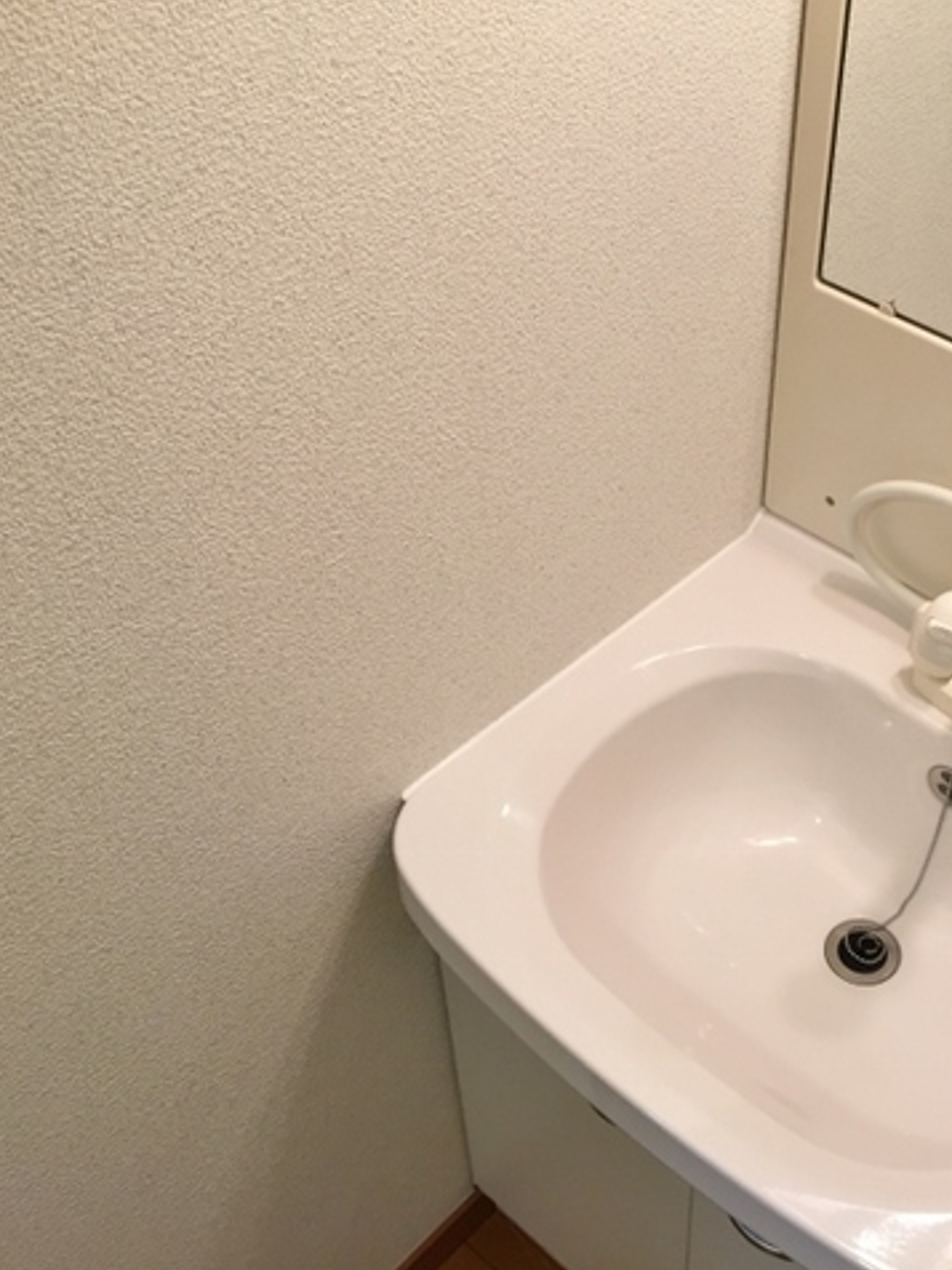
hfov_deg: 35.8
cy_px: 638
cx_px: 739
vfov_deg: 47.9
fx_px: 1430
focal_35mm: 39
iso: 80
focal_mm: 4.15
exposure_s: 1/33
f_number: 2.2
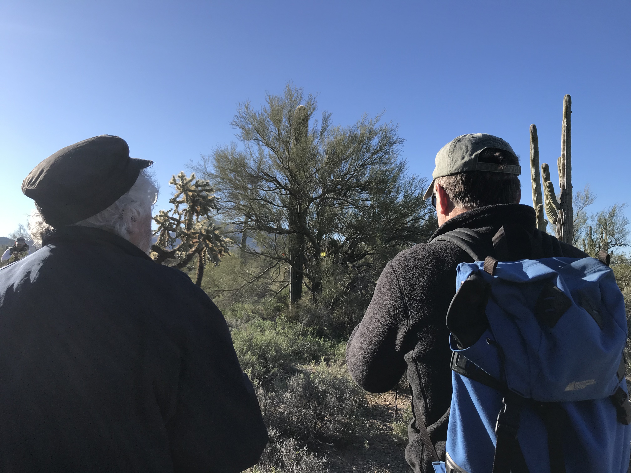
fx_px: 510
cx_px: 316
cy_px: 236
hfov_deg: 63.4
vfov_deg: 49.7
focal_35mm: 28
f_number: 1.8
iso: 20
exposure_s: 1/1520
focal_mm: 3.99
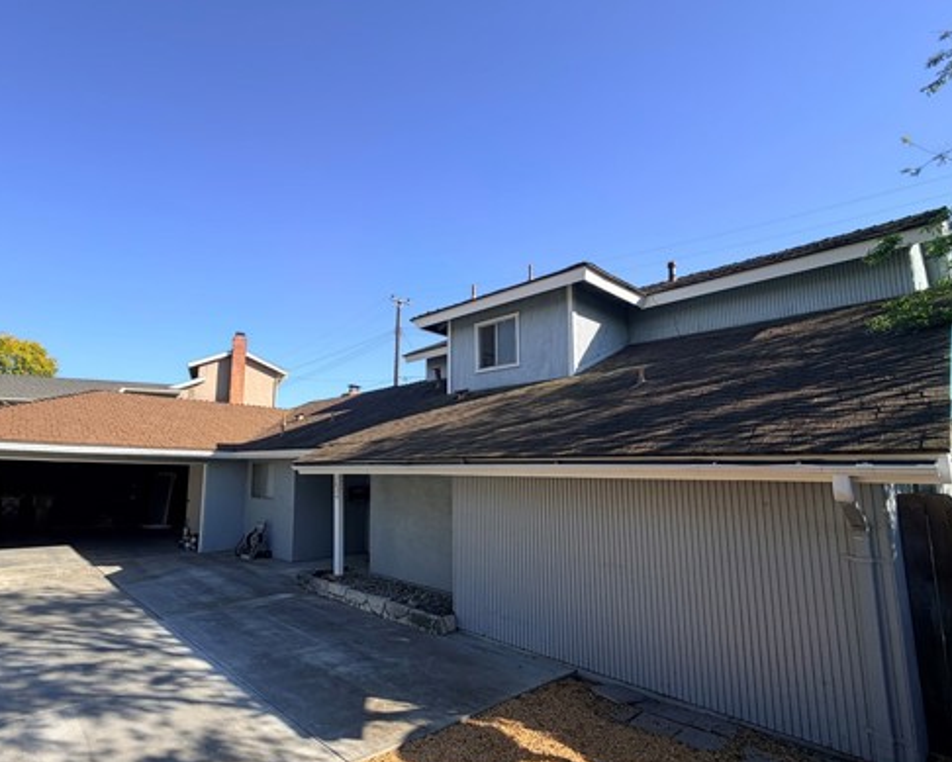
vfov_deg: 73.7
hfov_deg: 84.8
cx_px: 362
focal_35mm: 18
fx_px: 507
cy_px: 405
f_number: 2.2
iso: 32
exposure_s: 1/770
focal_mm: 2.22
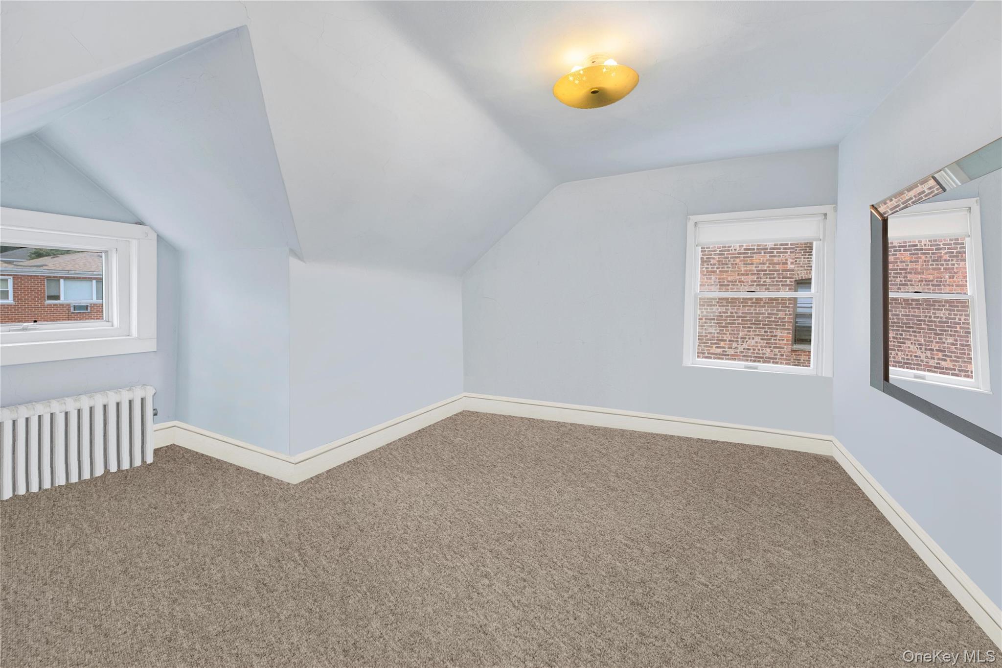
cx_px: 501
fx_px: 334
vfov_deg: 90.0
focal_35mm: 12
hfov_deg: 112.6
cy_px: 334
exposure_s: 1/4
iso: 100
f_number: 8
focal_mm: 8
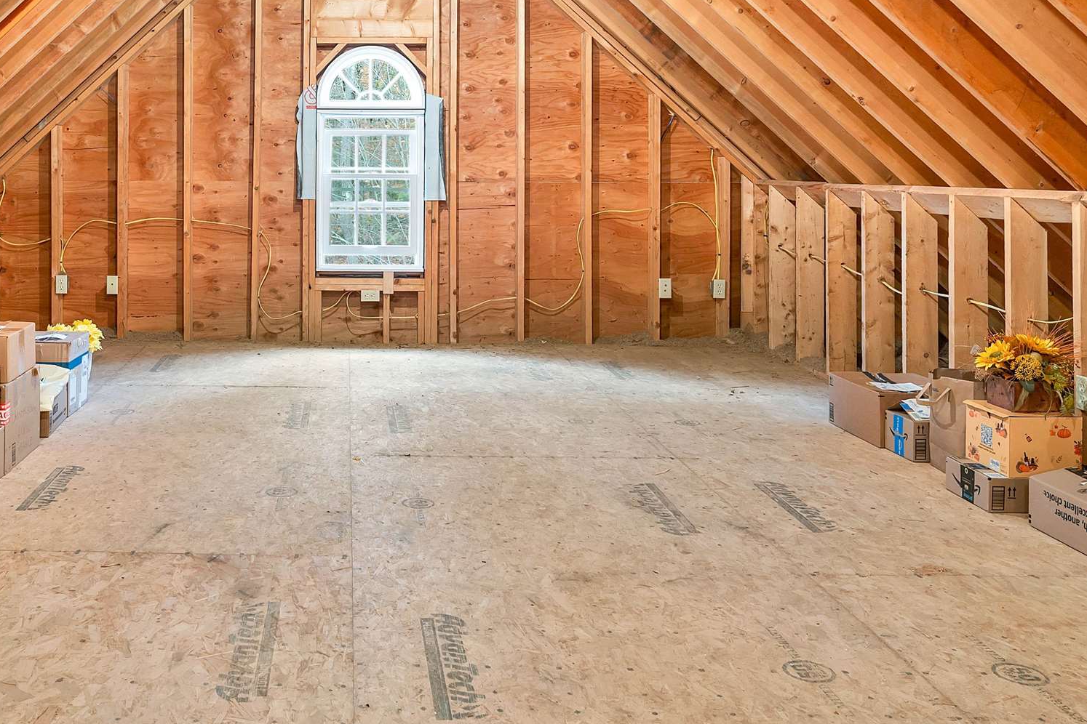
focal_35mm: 37
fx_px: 1117
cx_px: 306
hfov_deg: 50.3
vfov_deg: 34.3
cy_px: 101
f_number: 8
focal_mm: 18
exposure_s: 1/2
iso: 400
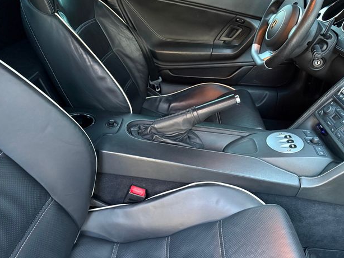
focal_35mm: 25
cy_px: 124
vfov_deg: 54.9
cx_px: 174
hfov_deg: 69.4
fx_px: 249
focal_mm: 6.76
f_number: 1.78
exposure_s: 1/37
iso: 1000
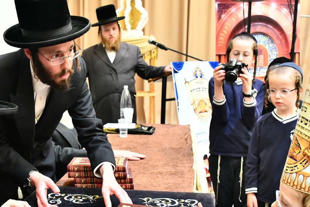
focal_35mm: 53
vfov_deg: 25.2
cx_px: 103
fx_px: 456
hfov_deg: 37.1
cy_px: 158
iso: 2500
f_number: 5.6
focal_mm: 32
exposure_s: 1/160
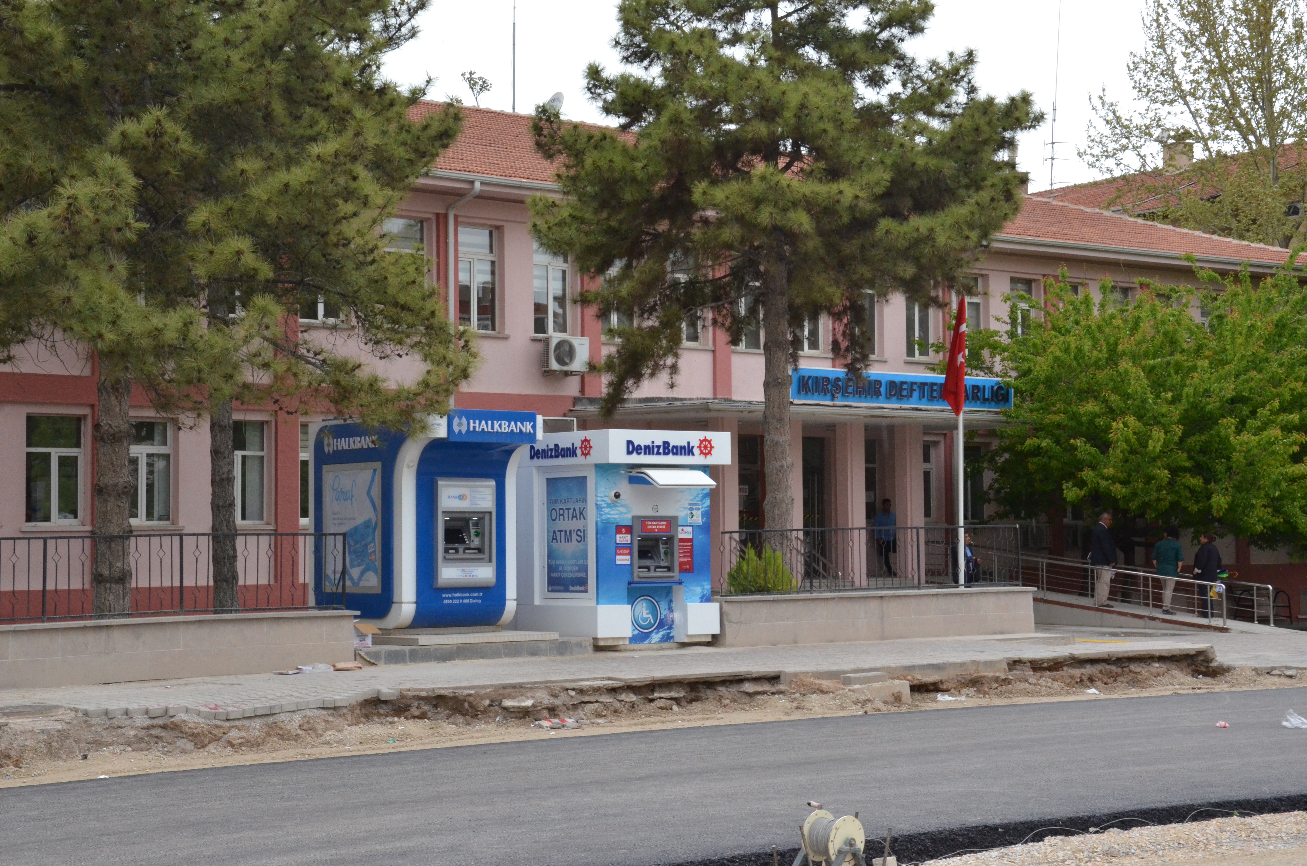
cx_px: 654
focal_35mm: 63
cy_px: 433
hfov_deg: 32.0
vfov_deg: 21.5
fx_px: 2283
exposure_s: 1/250
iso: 1600
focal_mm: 42
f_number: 14
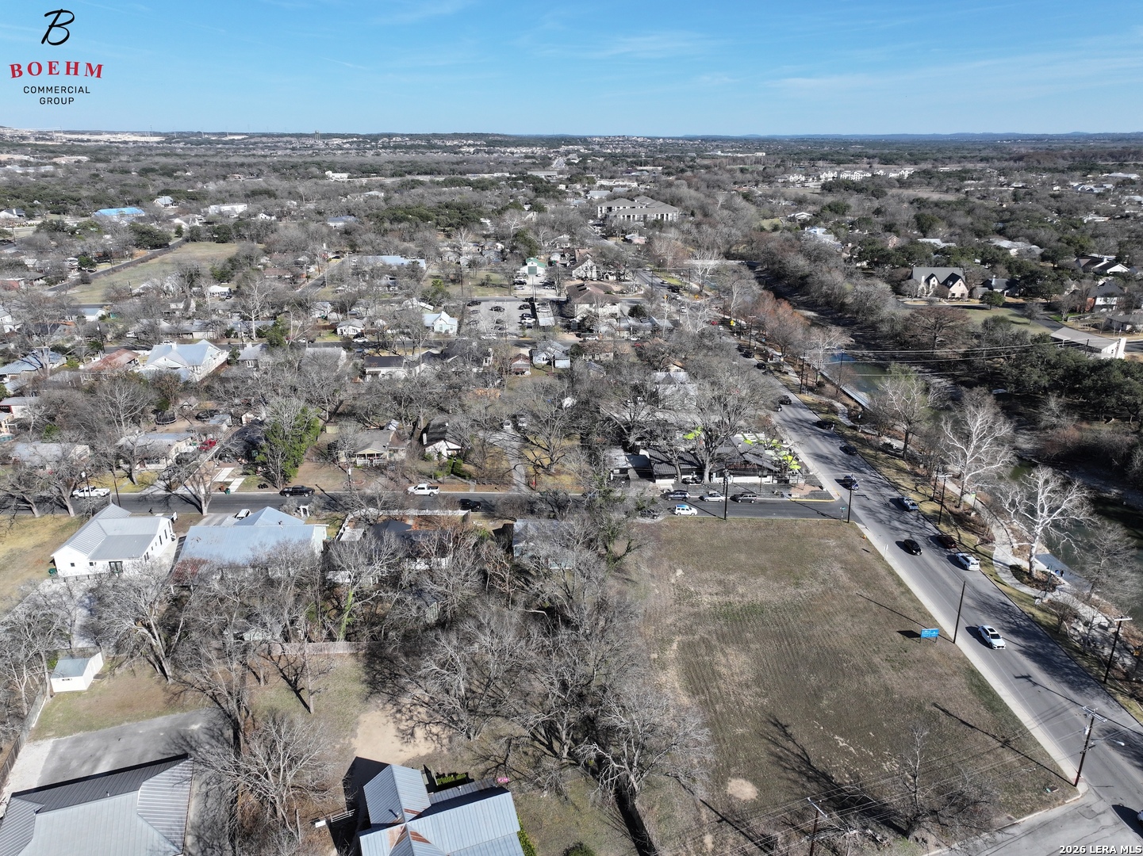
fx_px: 792
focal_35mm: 24
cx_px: 572
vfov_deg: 56.8
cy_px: 428
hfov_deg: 71.6
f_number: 2.8
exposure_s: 1/2000
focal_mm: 12.29
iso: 110
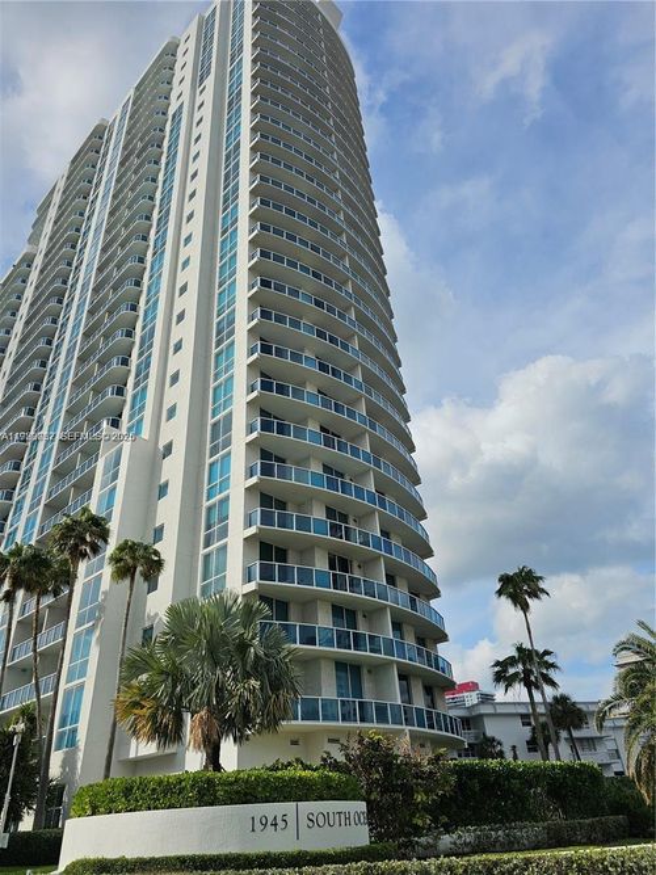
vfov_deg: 73.9
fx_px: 581
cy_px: 438
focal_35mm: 23
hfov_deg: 58.9
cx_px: 328
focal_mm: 6.3
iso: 10
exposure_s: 1/1365
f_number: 1.7
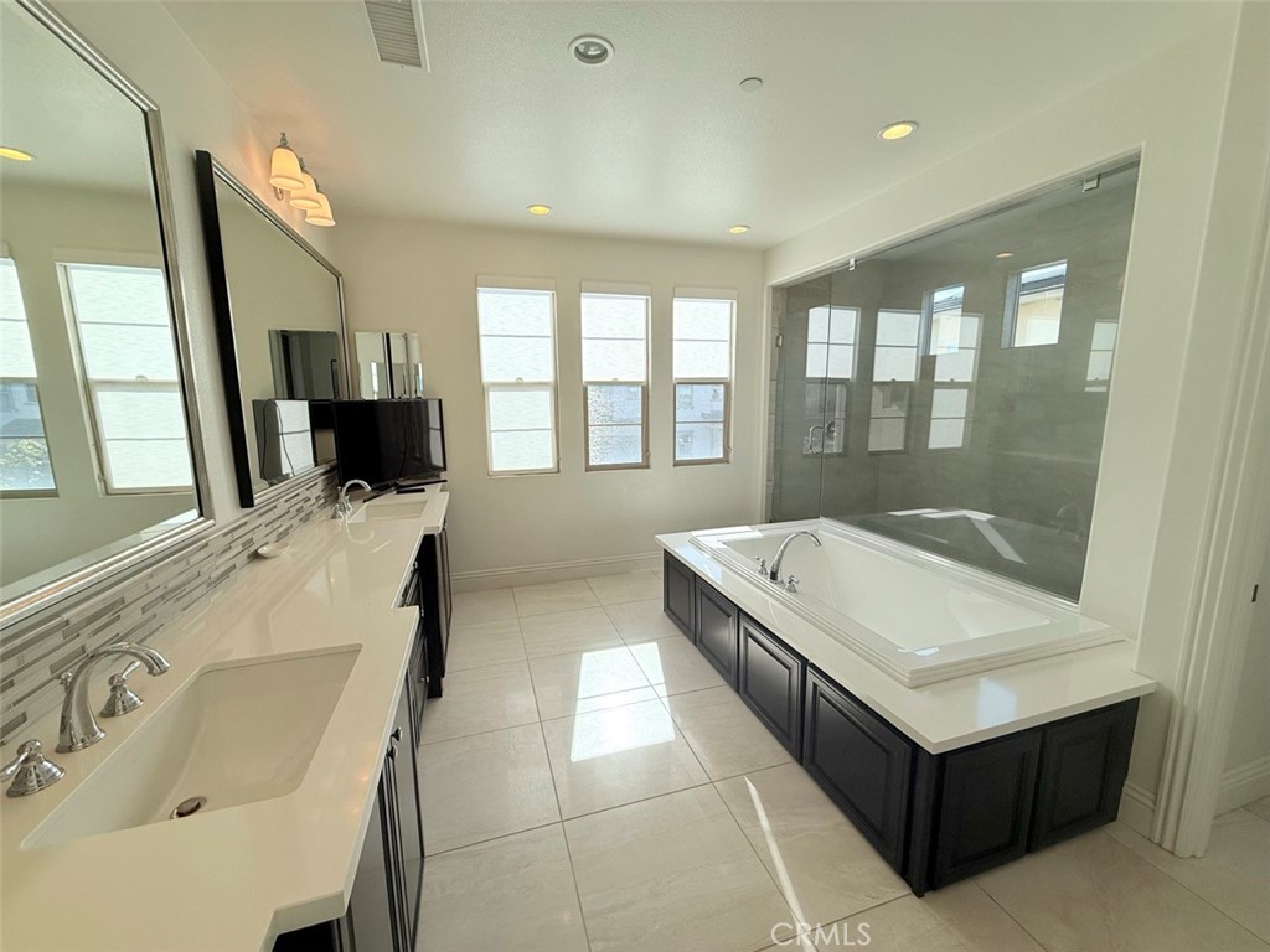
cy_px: 476
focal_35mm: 14
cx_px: 635
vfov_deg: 85.7
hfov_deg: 102.1
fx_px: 514
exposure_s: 1/564
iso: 64
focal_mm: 2.22
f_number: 2.2
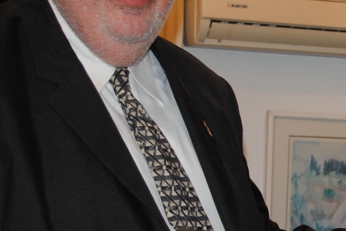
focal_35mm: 159
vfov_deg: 8.6
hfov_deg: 12.5
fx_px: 1530
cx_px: 465
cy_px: 259
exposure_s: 1/60
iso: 200
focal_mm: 24
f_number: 4
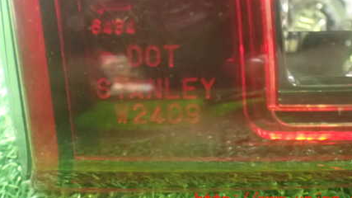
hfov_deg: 41.8
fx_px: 457
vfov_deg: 23.8
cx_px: 134
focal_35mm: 49
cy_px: 26
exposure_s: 1/3
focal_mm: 5.79
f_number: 2.4
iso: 1600
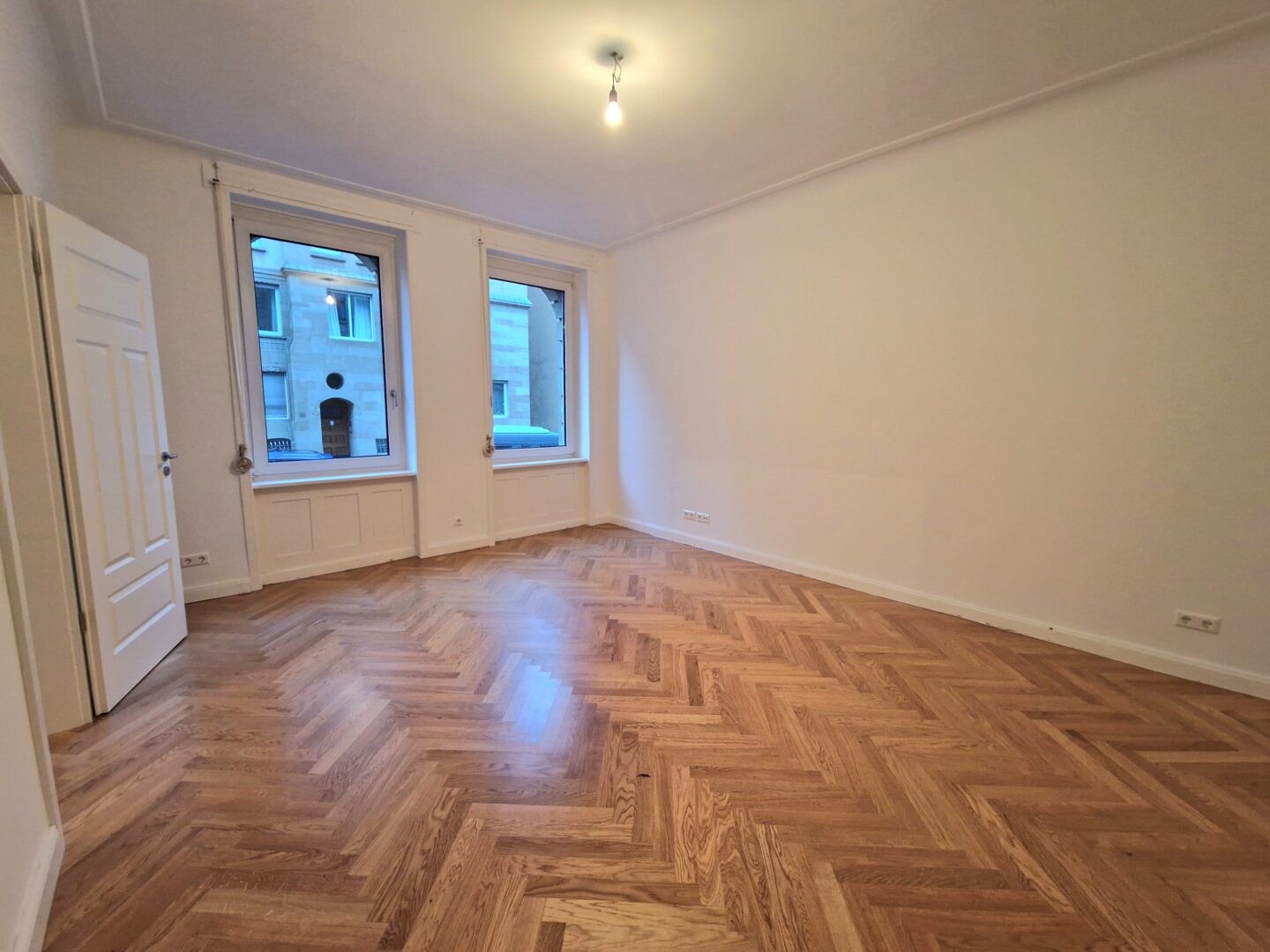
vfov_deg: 89.9
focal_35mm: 13
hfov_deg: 106.2
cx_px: 635
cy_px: 476
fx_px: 477
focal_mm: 2.2
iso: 500
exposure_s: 1/33
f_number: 2.2
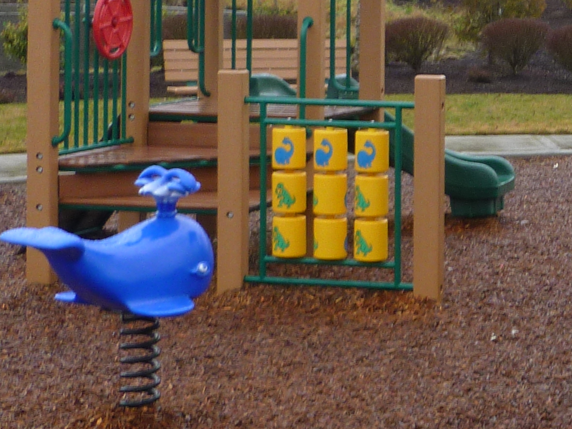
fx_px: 1818
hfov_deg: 16.7
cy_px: 66
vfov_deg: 13.4
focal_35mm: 110
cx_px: 772
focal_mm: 5
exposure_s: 1/60
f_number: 3.3
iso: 100
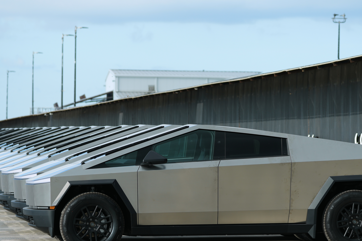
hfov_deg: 9.1
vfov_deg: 6.1
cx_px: 203
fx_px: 2272
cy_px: 157
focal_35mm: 226
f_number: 5.6
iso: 200
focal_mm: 148
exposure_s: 1/640
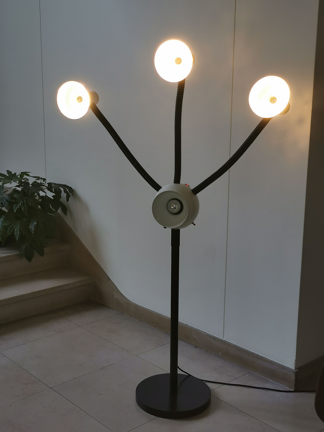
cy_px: 216
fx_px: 562
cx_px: 162
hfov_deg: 32.2
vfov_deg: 42.1
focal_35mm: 45
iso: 100
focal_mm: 5.58
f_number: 1.8
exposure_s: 1/50
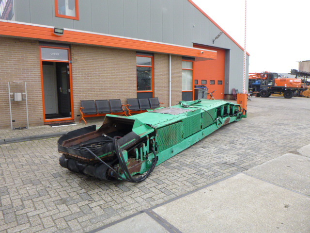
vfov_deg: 54.9
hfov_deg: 69.4
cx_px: 155
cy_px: 116
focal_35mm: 25
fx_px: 224
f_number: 3.9
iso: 200
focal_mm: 4.5
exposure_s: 1/60
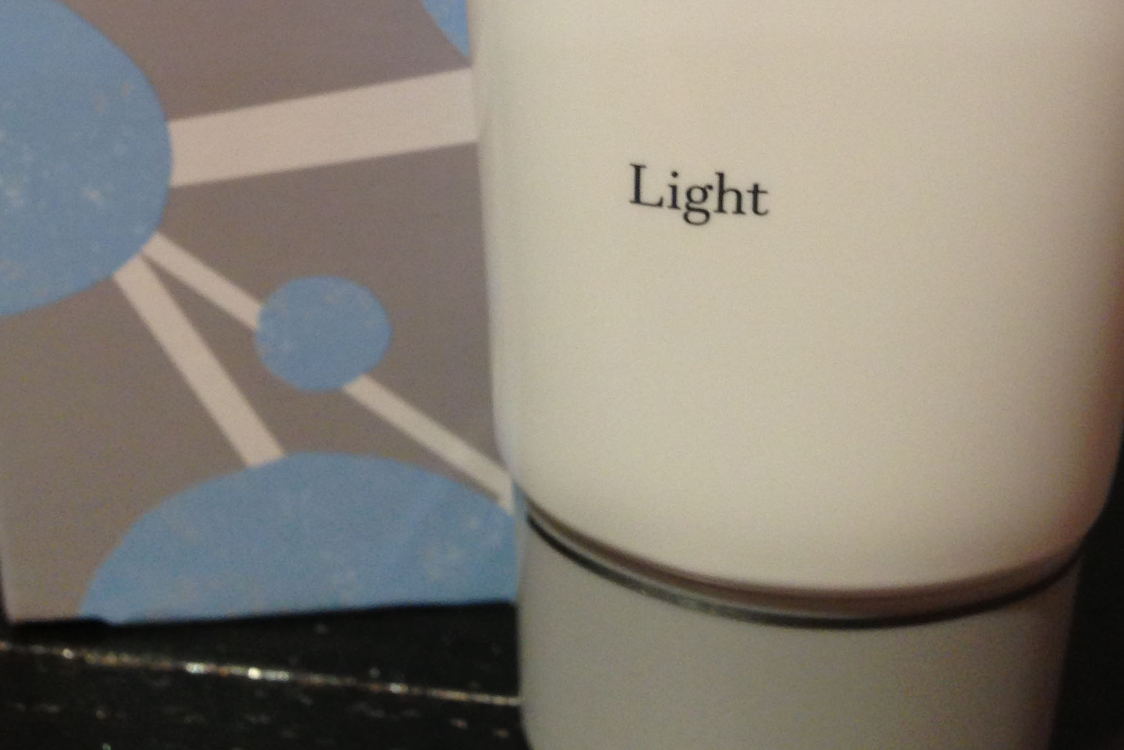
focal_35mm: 66
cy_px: -177
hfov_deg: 30.5
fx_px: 2061
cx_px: 523
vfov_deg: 19.3
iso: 125
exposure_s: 1/20
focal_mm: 4.13
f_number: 2.4
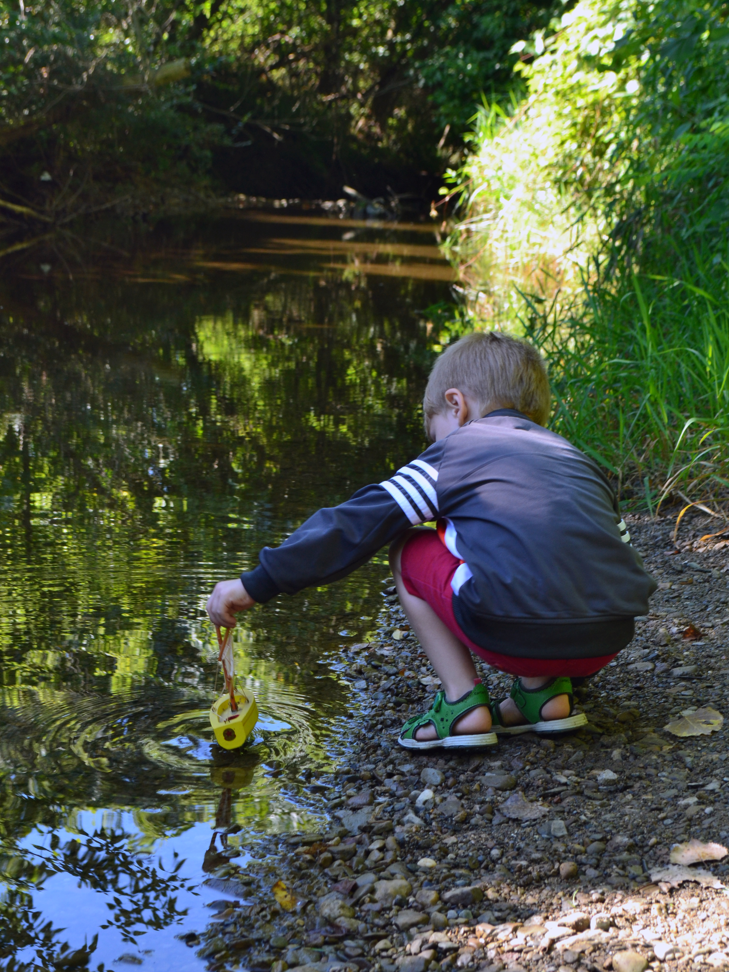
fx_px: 2022
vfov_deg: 27.0
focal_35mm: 72
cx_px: 363
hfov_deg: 20.4
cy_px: 466
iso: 400
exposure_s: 1/100
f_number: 9
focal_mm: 44
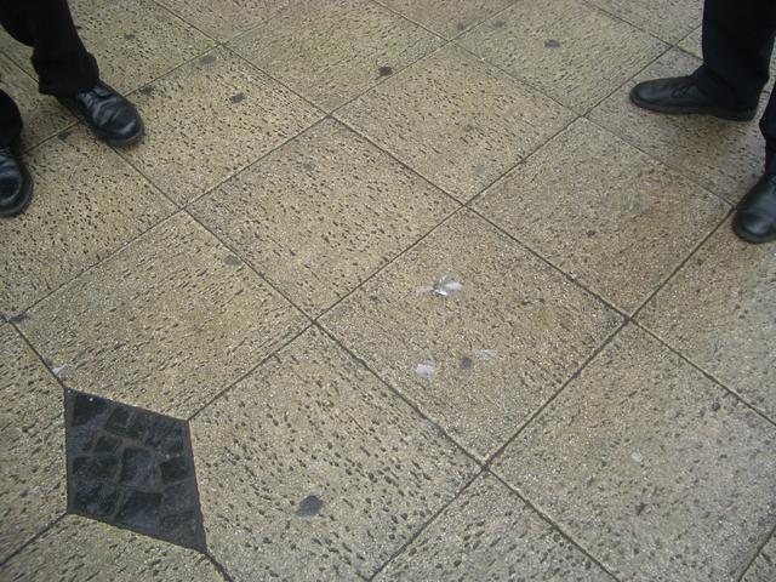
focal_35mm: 35
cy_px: 291
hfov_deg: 52.6
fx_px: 785
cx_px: 388
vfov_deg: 40.7
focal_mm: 5.8
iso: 50
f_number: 2.6
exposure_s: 1/125
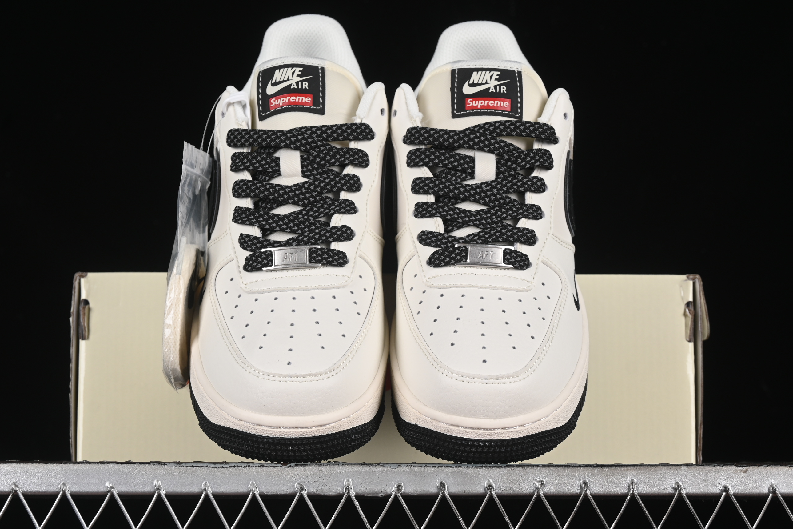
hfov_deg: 25.1
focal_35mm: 81
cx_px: 385
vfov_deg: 16.9
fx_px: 1784
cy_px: 285
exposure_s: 1/80
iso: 160
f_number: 8
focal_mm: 50
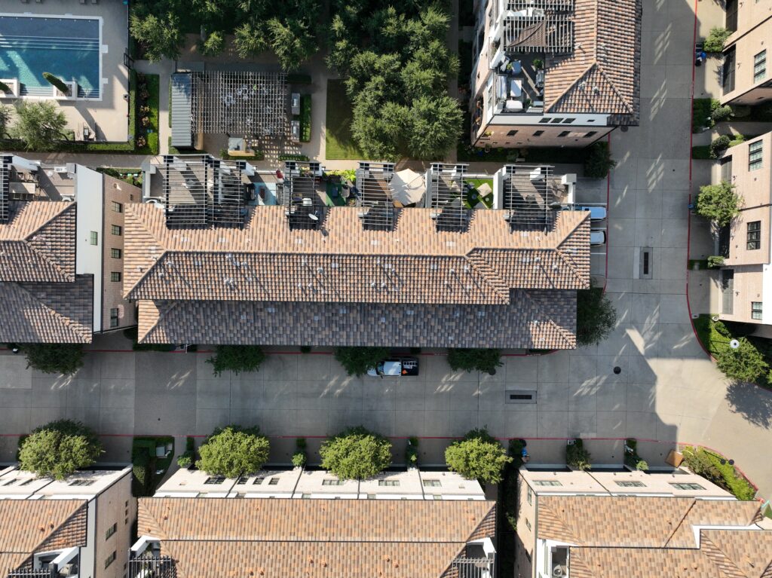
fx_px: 535
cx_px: 386
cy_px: 289
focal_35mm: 24
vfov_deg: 56.8
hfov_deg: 71.6
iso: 200
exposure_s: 1/1250
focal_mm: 12.29
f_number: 2.8
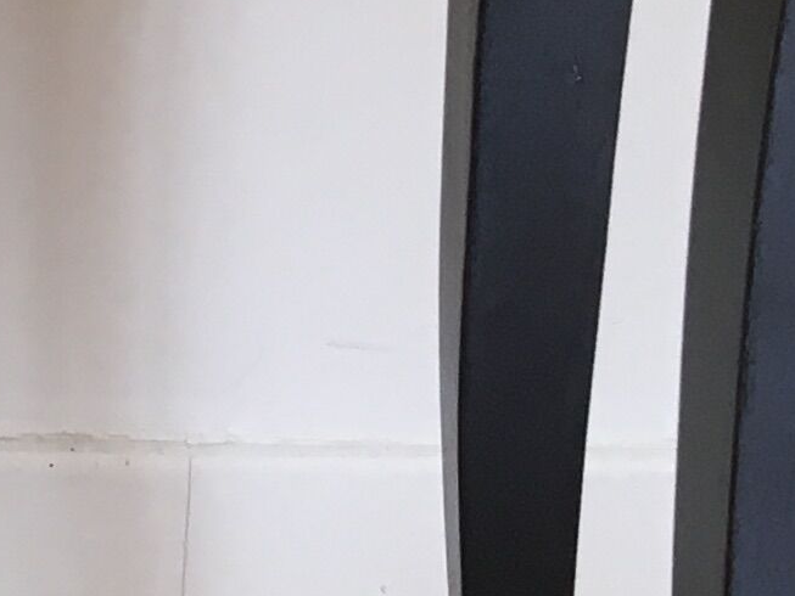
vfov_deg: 8.3
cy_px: 101
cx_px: -888
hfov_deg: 10.1
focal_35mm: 179
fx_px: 4112
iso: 32
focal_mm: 4.15
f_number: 2.2
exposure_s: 1/33
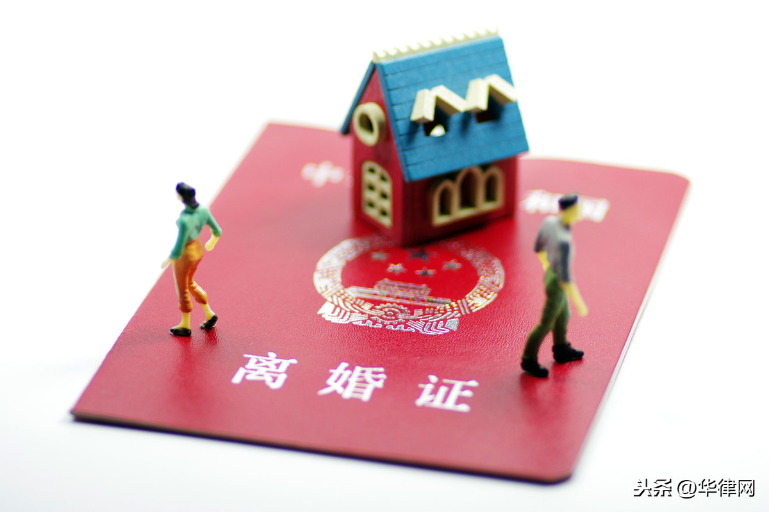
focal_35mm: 150
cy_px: 256
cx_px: 384
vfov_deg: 9.1
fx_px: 3203
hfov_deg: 13.7
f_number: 2.8
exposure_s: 1/160
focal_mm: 100
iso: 200
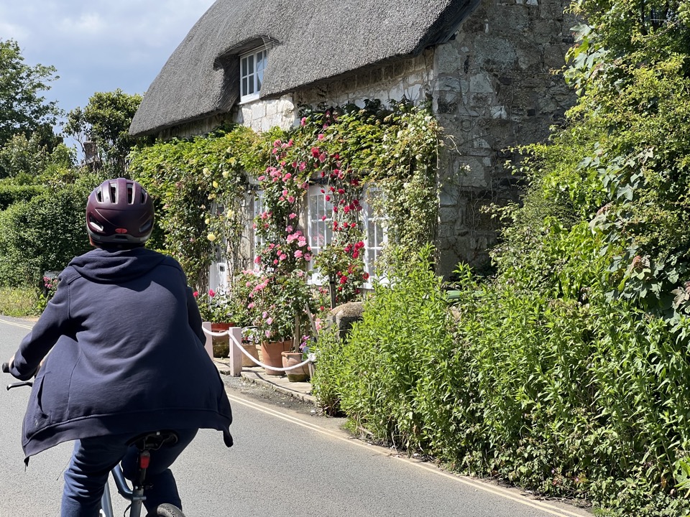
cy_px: 258
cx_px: 345
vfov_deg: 19.1
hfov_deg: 25.3
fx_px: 1535
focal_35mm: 77
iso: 32
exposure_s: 1/382
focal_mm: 9
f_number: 2.8
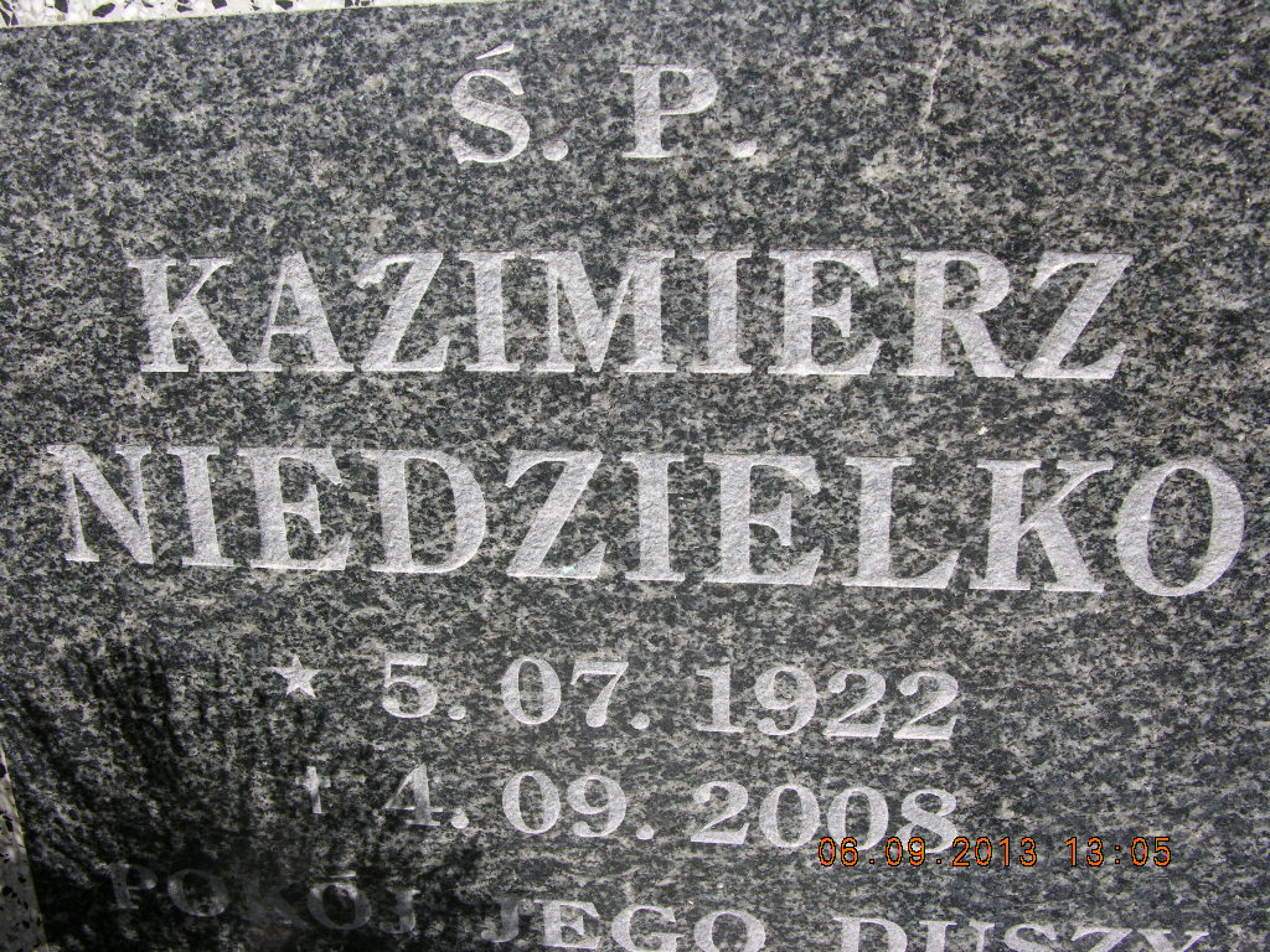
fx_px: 1284
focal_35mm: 35
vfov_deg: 40.7
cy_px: 476
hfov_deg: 52.6
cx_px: 635
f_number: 5.6
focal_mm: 8.9
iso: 50
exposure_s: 1/230
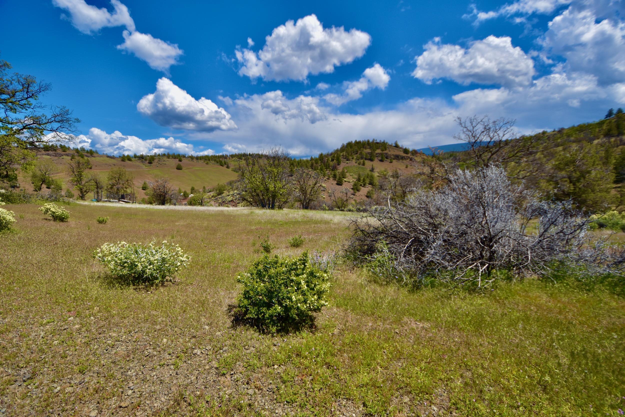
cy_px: 208
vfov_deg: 77.3
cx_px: 312
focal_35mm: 15
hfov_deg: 100.4
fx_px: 260
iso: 125
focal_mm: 10
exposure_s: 1/2000
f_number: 3.5
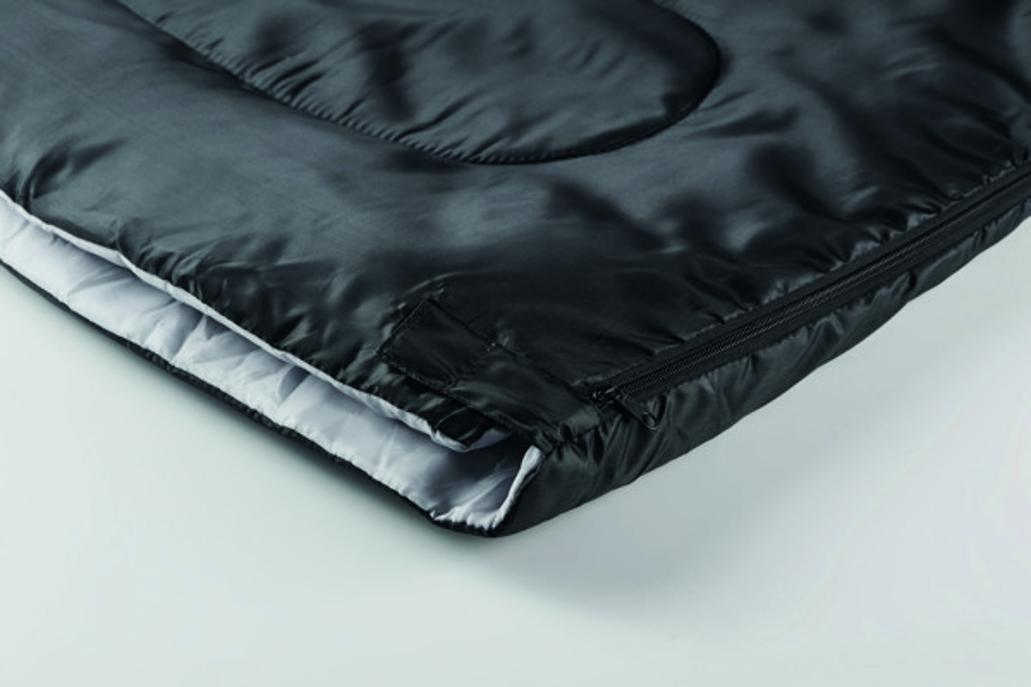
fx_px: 3007
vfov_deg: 13.0
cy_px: 344
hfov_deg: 19.5
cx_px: 516
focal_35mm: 105
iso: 100
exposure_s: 1/125
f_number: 14
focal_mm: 105
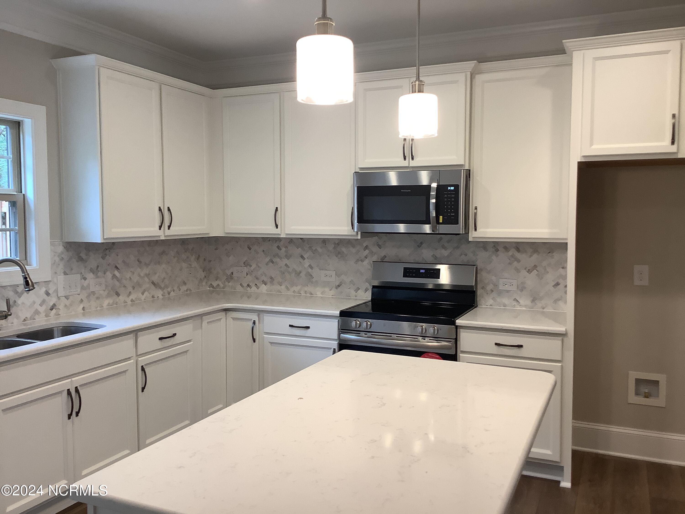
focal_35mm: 31
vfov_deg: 45.4
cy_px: 257
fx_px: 613
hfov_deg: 58.4
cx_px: 342
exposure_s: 1/50
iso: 80
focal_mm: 3.3
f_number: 2.4
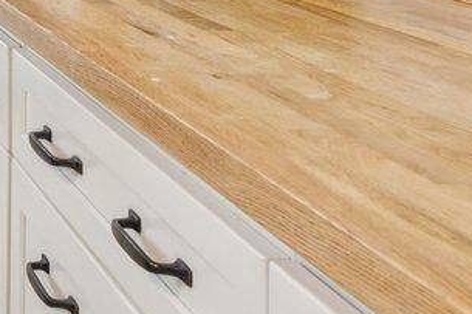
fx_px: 1232
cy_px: -172
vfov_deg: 13.6
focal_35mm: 94
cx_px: -252
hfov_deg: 18.9
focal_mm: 14
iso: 400
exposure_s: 1/15
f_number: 7.1
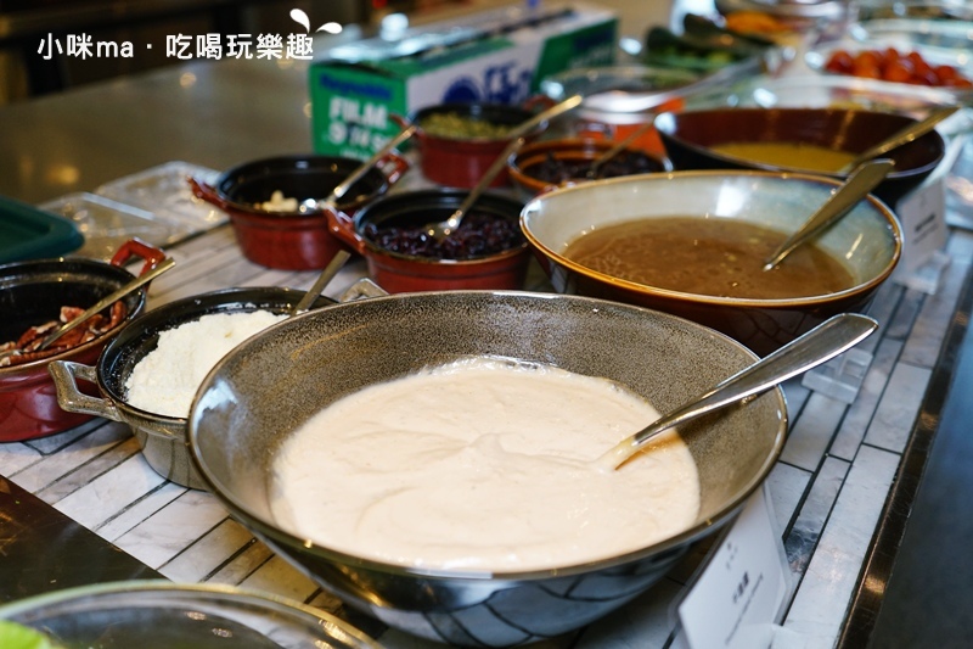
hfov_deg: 60.3
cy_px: 324
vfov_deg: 42.3
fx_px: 838
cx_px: 486
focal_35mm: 31
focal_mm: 31
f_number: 3.5
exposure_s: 1/60
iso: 1000
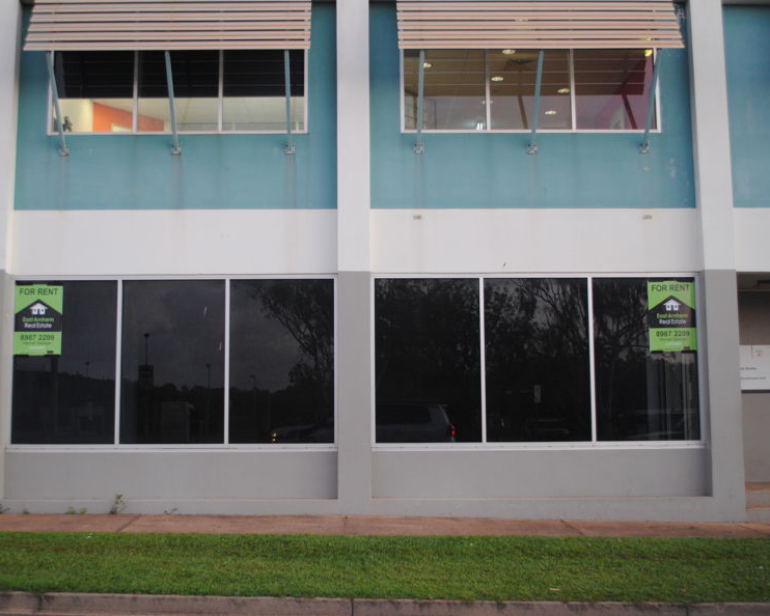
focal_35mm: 41
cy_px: 310
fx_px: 935
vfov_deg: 36.5
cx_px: 356
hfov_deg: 44.7
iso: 400
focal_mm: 24
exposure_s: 1/15
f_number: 4
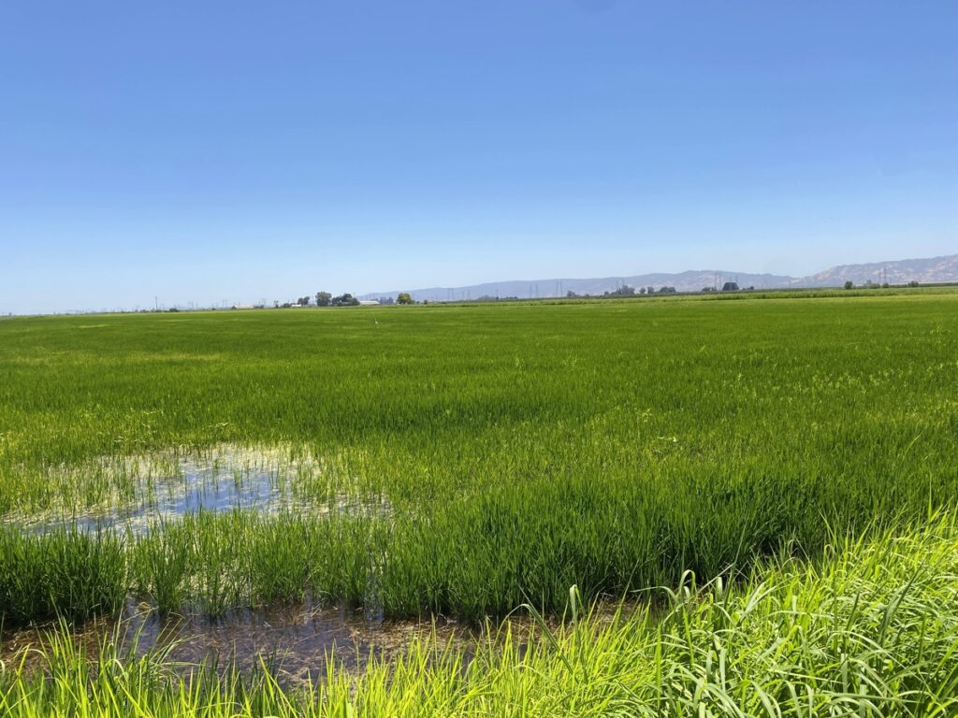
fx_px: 720
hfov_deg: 67.3
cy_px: 359
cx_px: 479
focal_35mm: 26
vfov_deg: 53.1
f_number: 1.8
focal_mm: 4.25
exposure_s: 1/3497
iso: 32
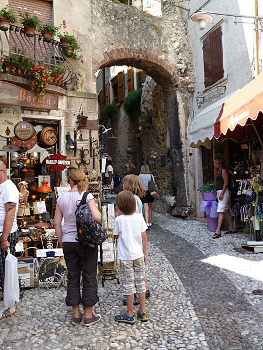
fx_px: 375
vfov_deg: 50.1
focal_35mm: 37
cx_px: 132
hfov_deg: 38.7
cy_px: 175
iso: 80
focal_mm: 6.1
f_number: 3.6
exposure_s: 1/80
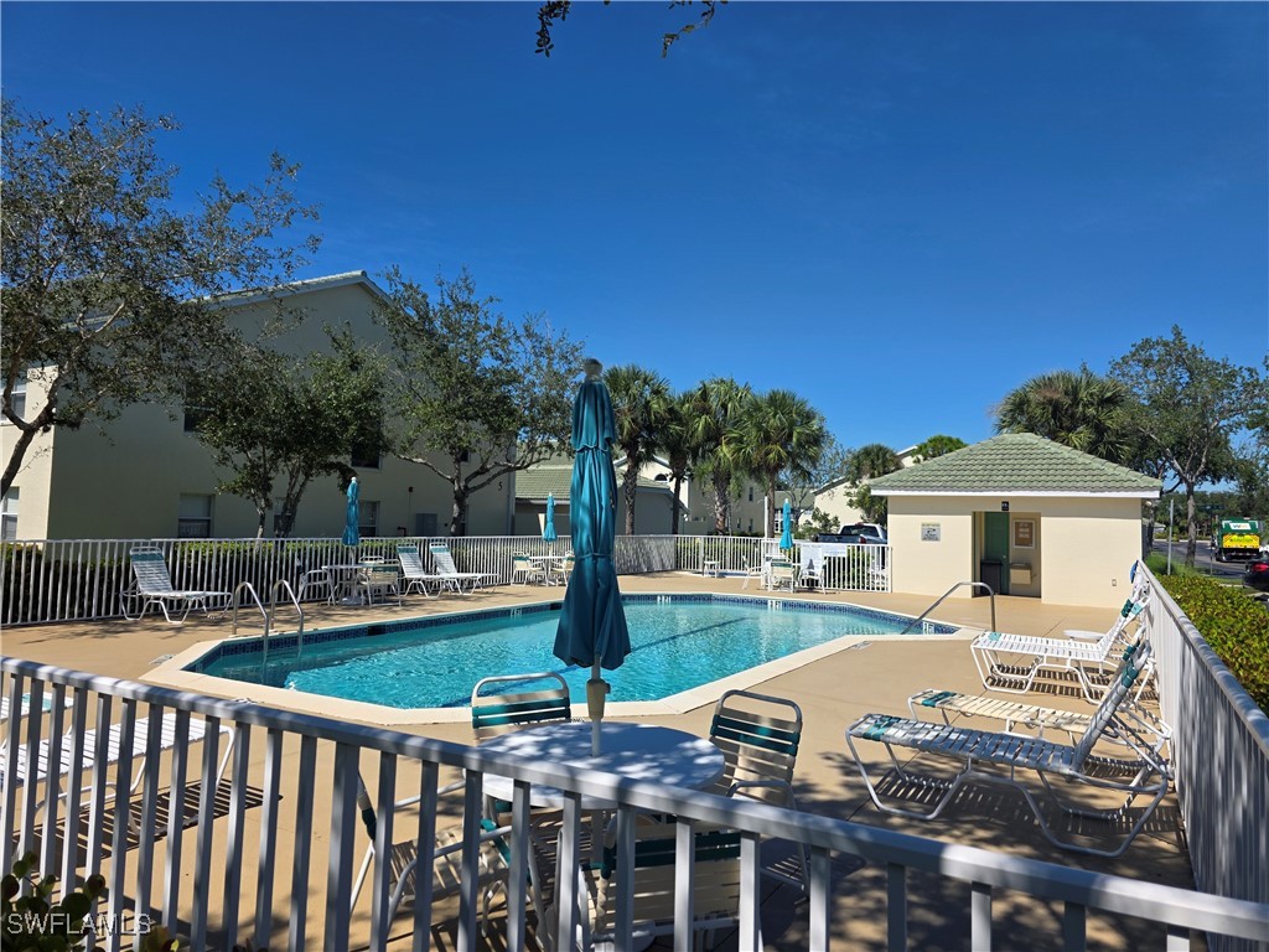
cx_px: 634
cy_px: 476
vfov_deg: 58.9
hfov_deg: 73.9
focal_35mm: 23
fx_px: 843
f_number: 1.7
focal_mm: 6.3
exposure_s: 1/7944
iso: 64
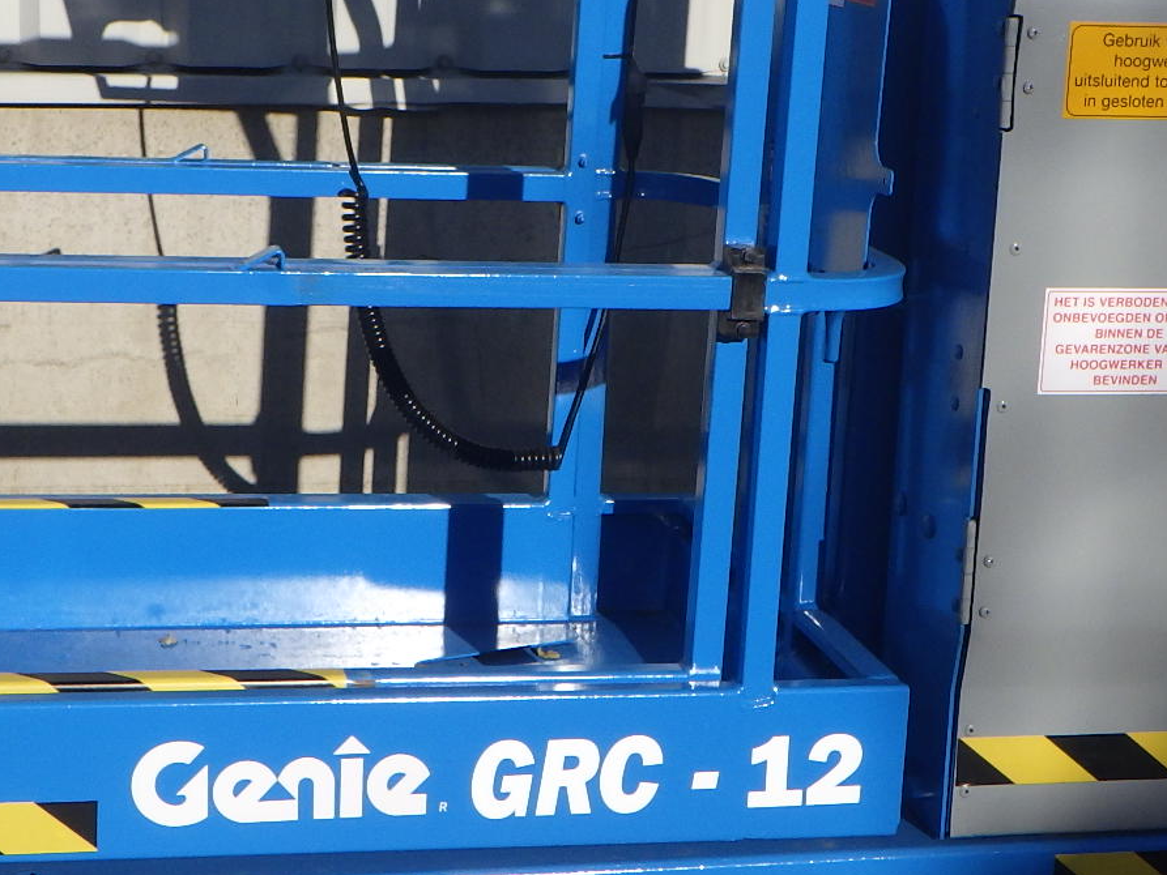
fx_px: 2630
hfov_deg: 25.0
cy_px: 370
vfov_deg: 18.9
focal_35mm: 78
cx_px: 511
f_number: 4.6
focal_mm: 6.1
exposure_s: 1/1250
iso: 125
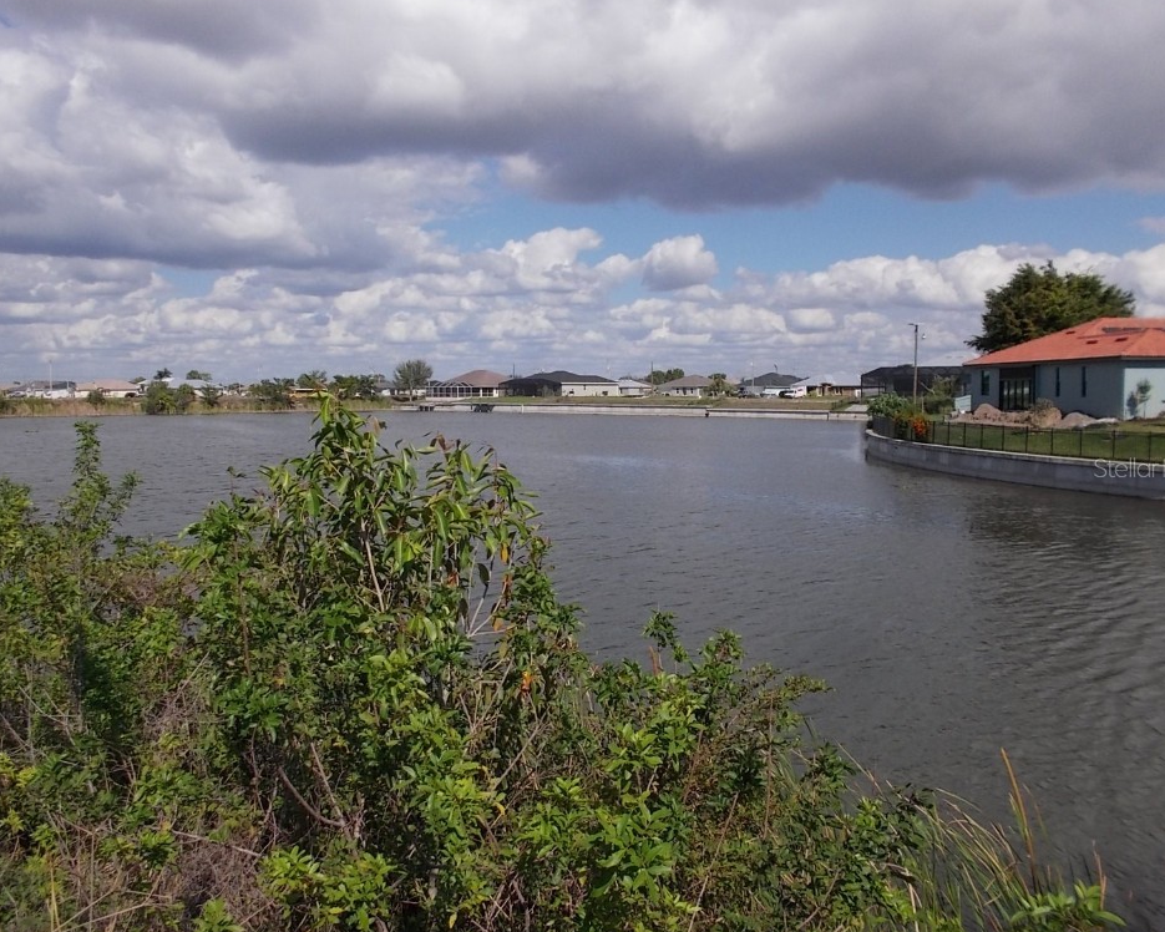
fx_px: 1069
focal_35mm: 31
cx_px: 573
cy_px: 467
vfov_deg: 47.1
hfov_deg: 57.2
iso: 80
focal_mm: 4.1
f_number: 3.3
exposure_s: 1/1600
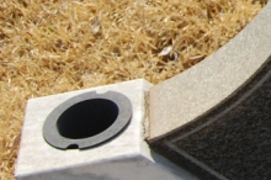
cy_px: -183
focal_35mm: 216
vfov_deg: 6.2
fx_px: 1626
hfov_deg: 9.0
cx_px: 543
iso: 400
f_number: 7.1
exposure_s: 1/640
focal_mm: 31
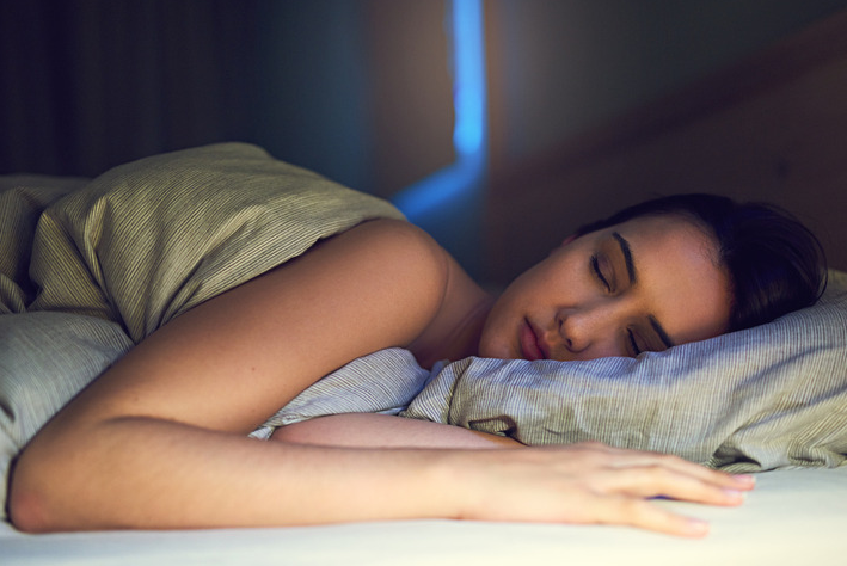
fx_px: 1295
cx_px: 453
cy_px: 275
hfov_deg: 36.2
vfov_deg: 24.7
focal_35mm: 55
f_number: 1.6
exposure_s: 1/60
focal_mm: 50
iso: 400
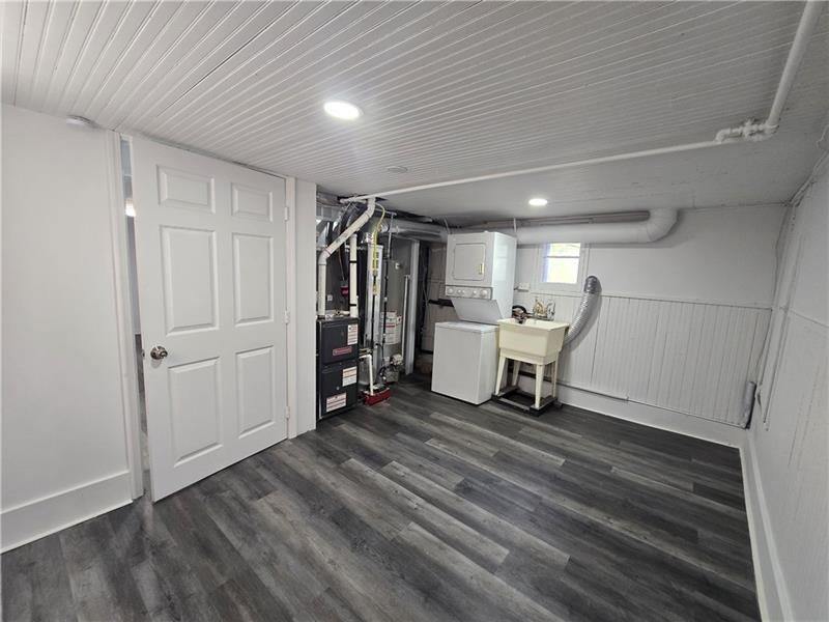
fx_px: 311
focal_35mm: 13
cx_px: 414
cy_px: 311
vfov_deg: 89.9
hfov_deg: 106.2
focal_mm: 2.2
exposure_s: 1/60
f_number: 2.2
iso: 200
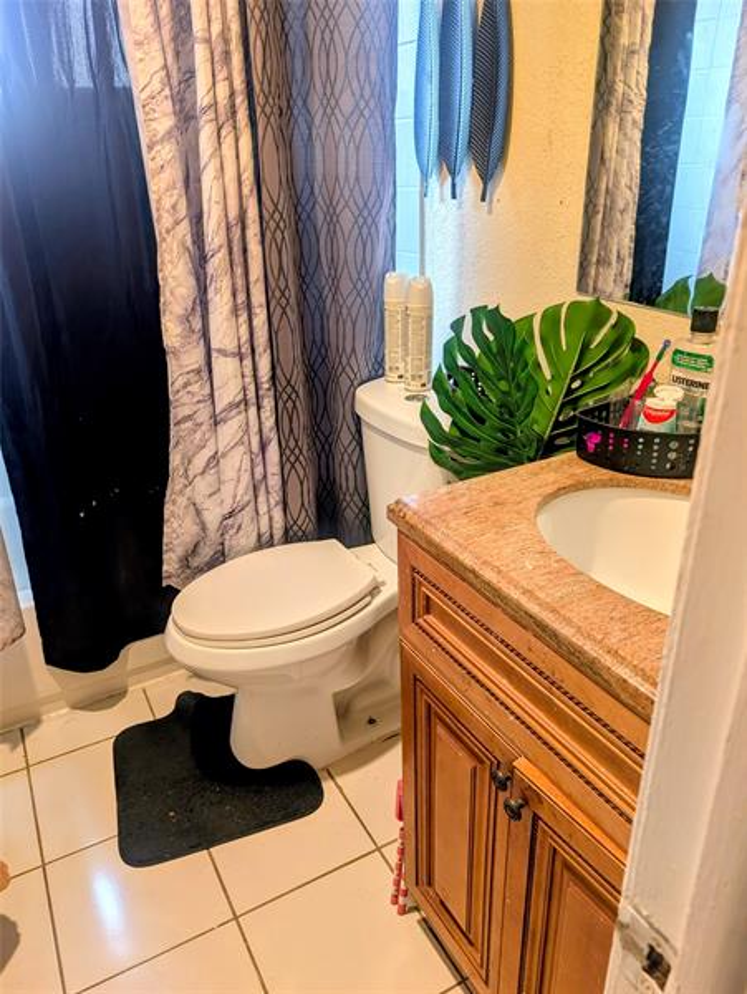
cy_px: 497
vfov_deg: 71.6
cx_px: 374
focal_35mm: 24
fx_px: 690
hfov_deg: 56.9
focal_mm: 6.9
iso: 16
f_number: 1.68
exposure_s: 1/30
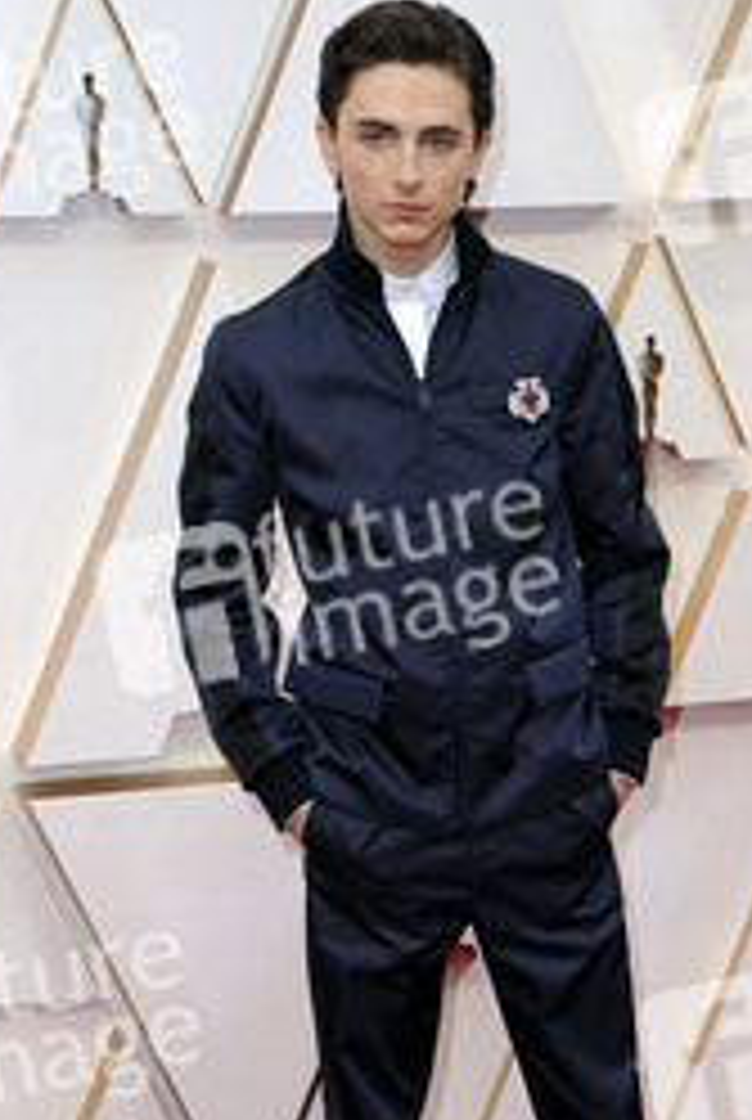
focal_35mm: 93
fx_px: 2902
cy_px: 814
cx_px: 462
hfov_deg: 14.8
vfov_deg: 21.7
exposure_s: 1/200
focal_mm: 58
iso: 1250
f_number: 8
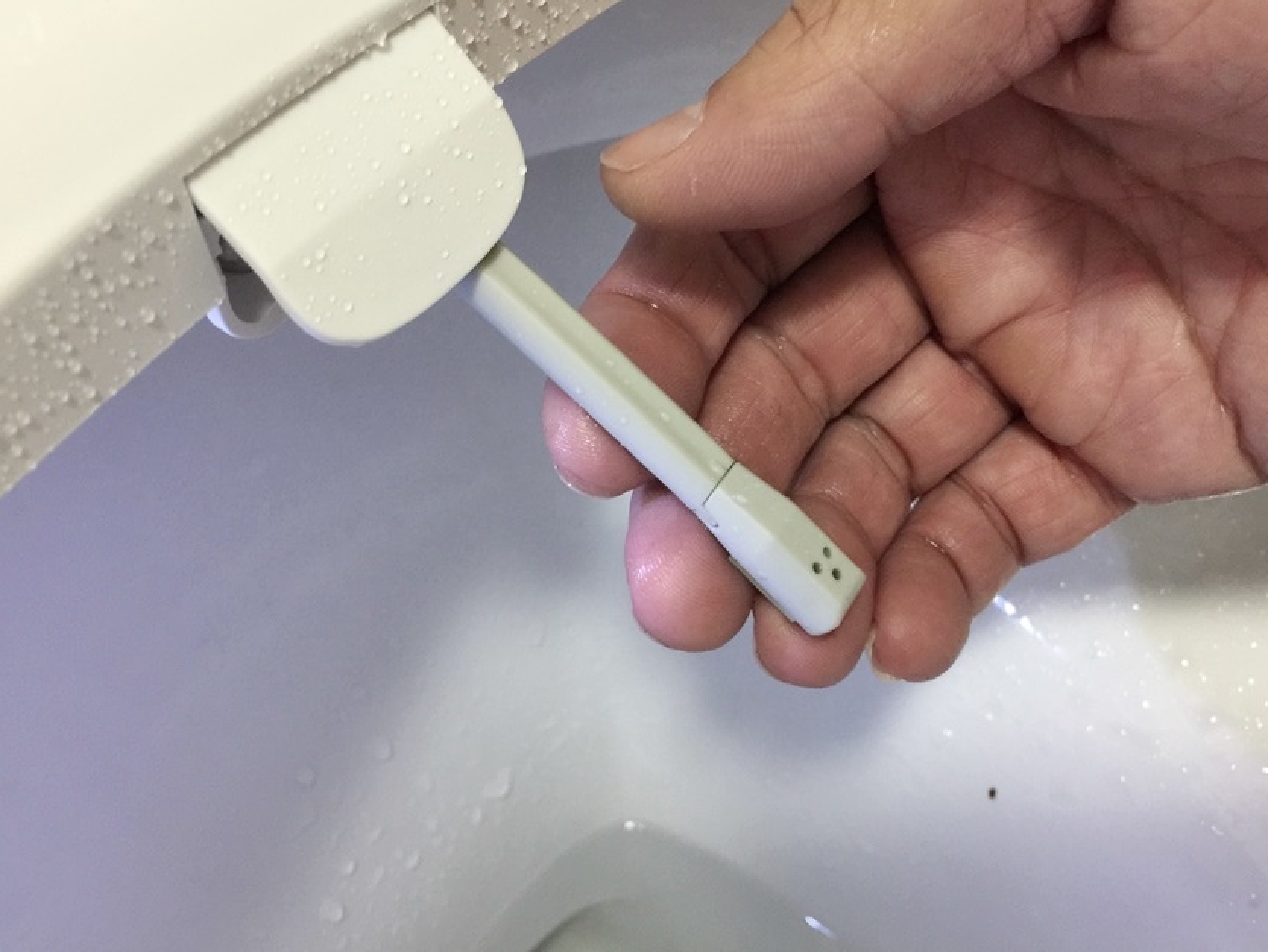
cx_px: 664
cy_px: 412
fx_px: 1209
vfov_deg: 42.9
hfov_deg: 55.3
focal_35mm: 33
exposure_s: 1/10
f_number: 2.2
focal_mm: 4.15
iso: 125
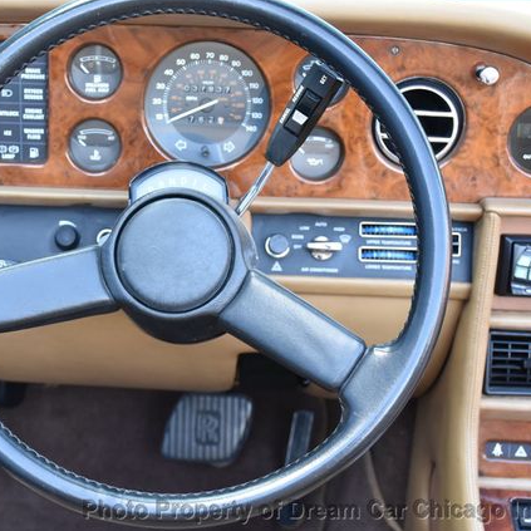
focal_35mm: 68
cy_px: 265
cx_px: 185
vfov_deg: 25.5
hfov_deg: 25.4
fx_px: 1174
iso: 800
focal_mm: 35
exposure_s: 1/125
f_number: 5.6
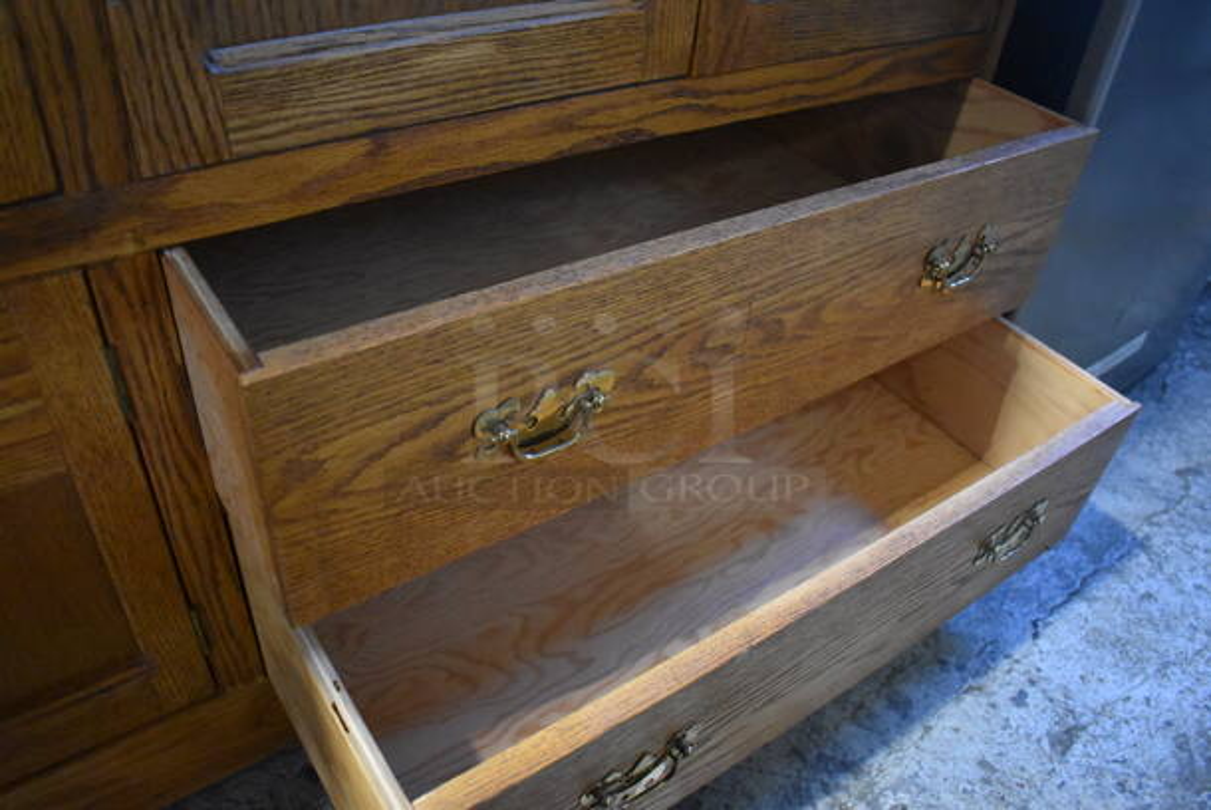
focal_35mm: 27
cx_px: 606
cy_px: 405
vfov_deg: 48.0
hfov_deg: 67.3
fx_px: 909
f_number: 3.5
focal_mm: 18
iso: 5600
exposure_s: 1/125
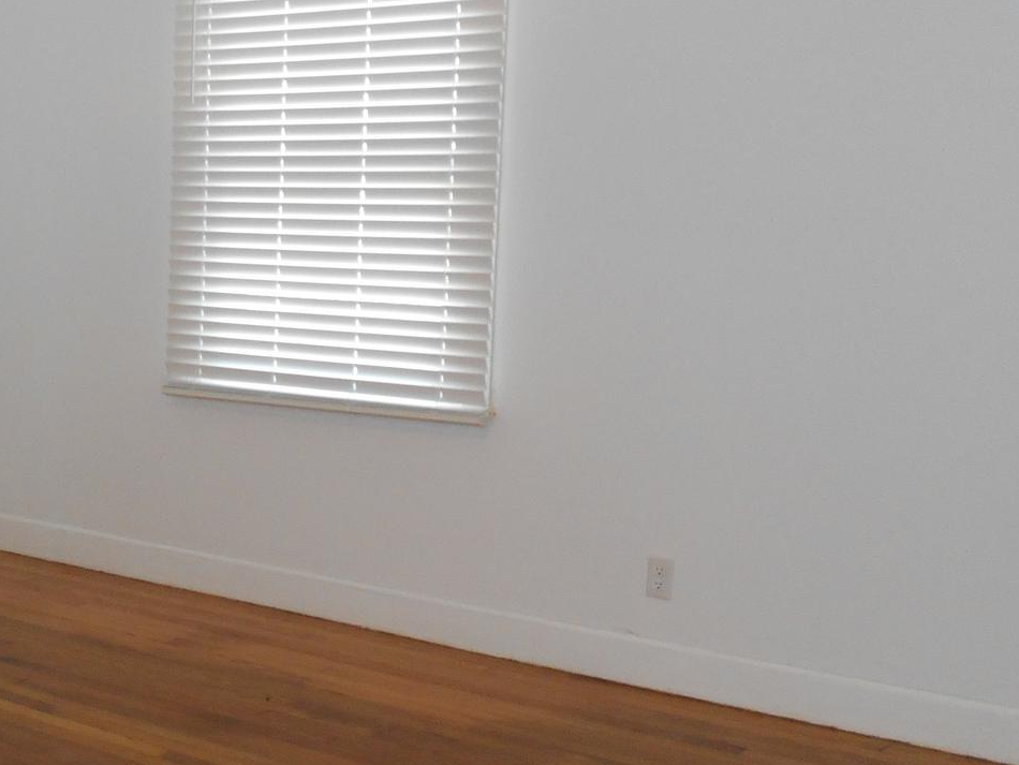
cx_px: 82
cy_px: 444
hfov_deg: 32.5
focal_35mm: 56
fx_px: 1649
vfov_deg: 26.1
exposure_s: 1/25
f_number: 3.2
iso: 250
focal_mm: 4.6
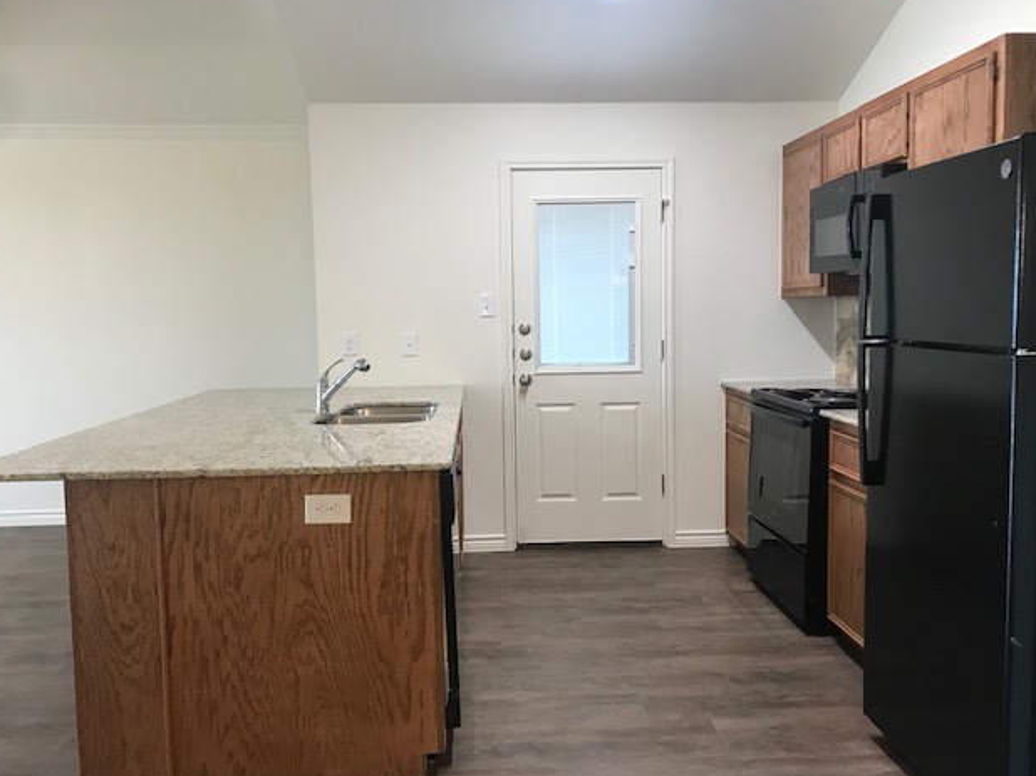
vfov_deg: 48.2
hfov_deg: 61.7
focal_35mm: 29
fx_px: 868
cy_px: 380
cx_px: 515
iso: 40
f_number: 1.8
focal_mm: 3.99
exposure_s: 1/30
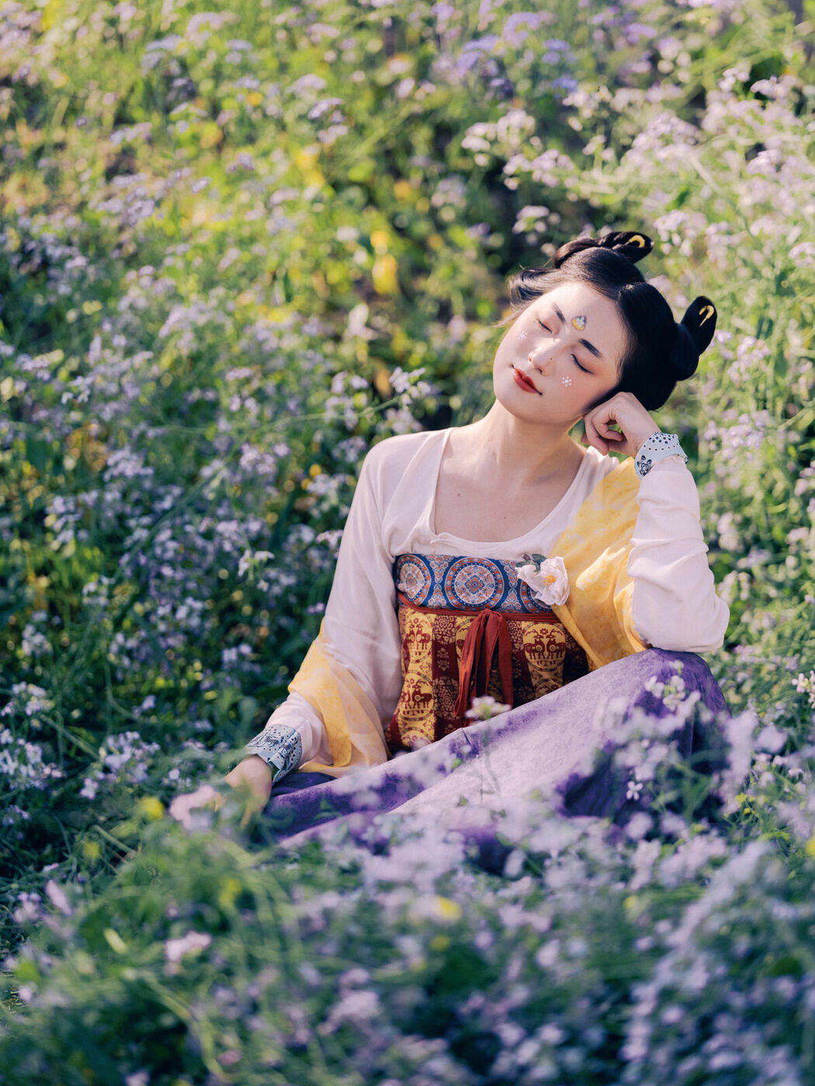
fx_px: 2731
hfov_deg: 17.0
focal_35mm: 87
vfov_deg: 22.5
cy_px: 543
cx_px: 408
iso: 200
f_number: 2.2
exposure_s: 1/1600
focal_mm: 110
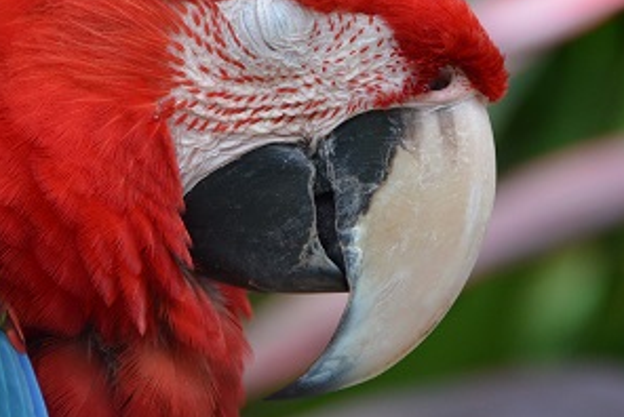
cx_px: 280
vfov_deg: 2.7
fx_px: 8779
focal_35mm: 506
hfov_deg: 4.1
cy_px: 85
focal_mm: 200
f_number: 5.6
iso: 1250
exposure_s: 1/500
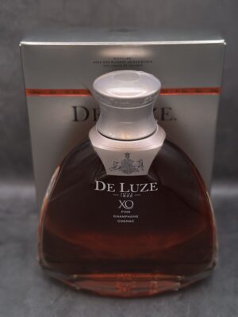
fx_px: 440
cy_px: 158
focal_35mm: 48
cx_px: 119
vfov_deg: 39.7
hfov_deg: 30.3
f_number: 1.78
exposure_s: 1/25
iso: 800
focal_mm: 6.86
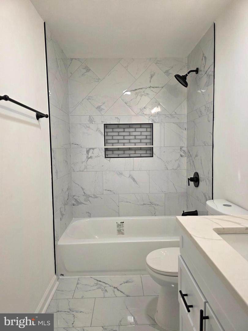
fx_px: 220
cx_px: 124
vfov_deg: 73.9
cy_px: 166
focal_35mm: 23
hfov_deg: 58.9
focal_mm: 6.3
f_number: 1.7
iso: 100
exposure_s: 1/120
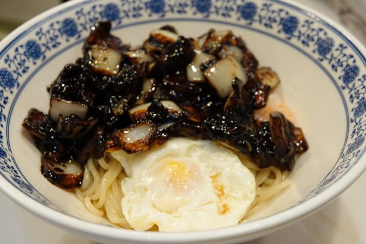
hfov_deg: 34.5
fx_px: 590
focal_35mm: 58
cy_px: 122
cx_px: 183
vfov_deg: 23.4
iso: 640
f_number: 3.5
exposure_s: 1/60
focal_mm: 21.32
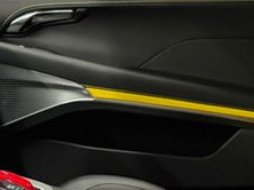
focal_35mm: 75
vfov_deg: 19.4
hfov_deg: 25.2
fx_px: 550
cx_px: 24
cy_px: 147
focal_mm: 5.96
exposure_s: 1/30
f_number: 1.6
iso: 1000
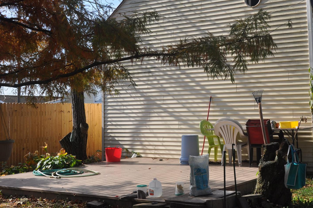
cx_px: 205
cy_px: 77
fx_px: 486
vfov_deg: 24.1
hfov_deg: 35.4
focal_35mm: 56
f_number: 9
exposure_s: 1/320
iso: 200
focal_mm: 26
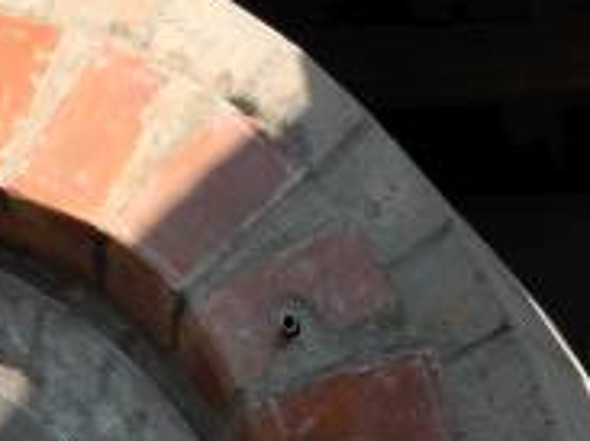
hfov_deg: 14.5
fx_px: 2265
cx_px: -48
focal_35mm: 133
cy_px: 634
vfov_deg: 10.8
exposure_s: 1/800
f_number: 3.2
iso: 100
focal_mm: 8.1
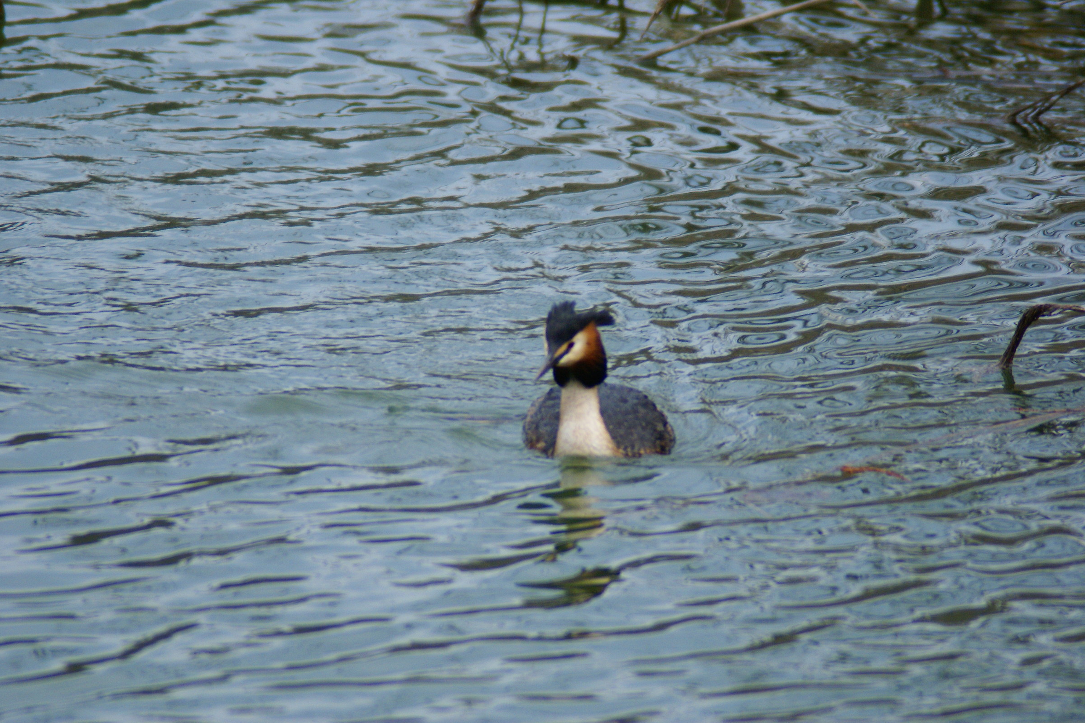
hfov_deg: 3.4
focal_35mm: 602
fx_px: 18143
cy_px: 361
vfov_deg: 2.3
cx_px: 543
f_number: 5.6
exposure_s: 1/200
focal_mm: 400
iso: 400
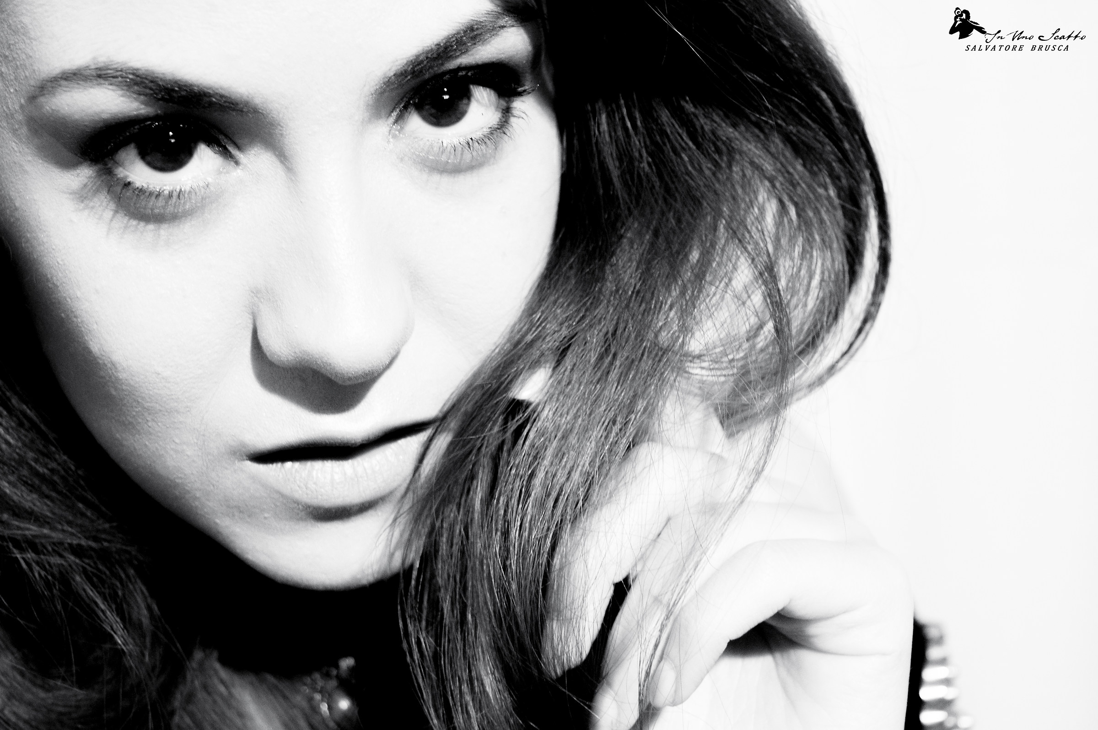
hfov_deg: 29.3
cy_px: 365
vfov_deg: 19.7
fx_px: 2102
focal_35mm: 69
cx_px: 549
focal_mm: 46
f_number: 5
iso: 800
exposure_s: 1/60
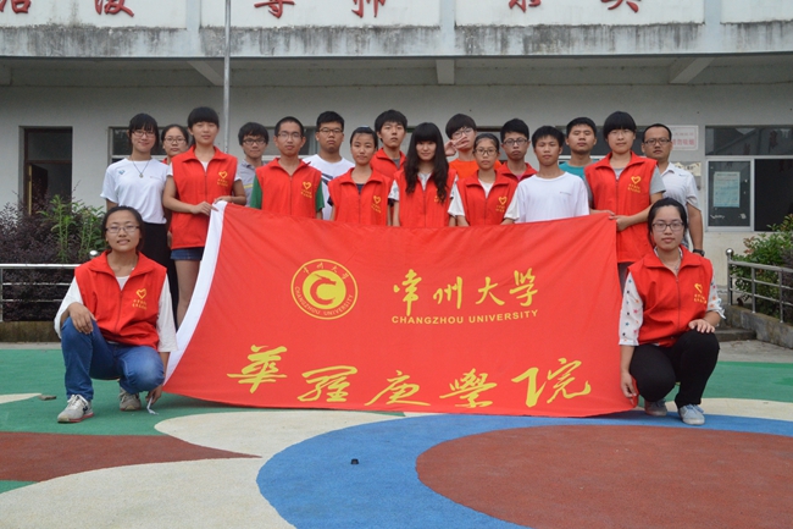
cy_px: 264
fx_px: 826
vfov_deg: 35.5
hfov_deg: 51.3
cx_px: 396
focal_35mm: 38
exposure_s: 1/1000
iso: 2500
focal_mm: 25
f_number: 16
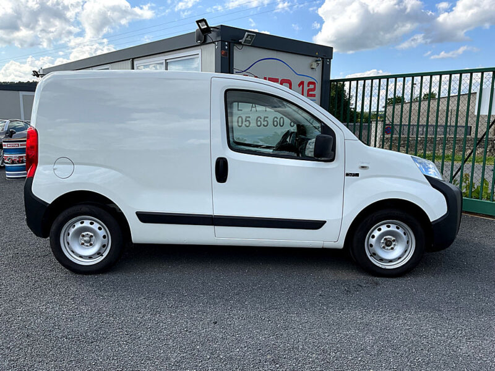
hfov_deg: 61.7
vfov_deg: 48.2
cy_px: 186
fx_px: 415
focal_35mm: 29
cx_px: 248
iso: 25
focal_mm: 3
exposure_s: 1/1377
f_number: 1.8
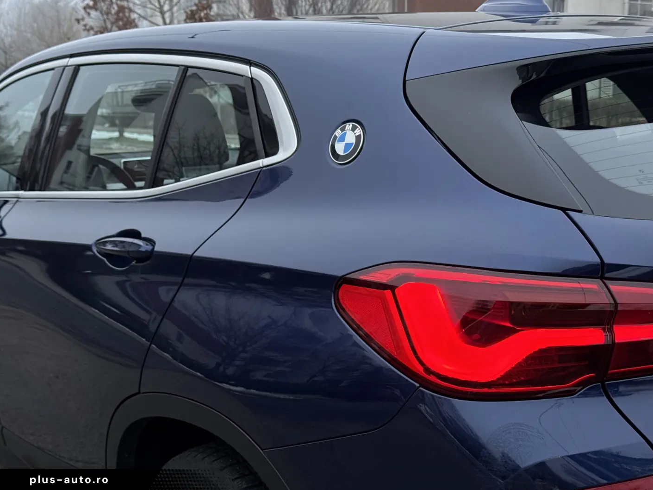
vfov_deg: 29.7
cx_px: 330
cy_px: 242
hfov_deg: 38.9
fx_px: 924
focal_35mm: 49
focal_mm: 6.76
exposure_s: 1/100
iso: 64
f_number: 1.78
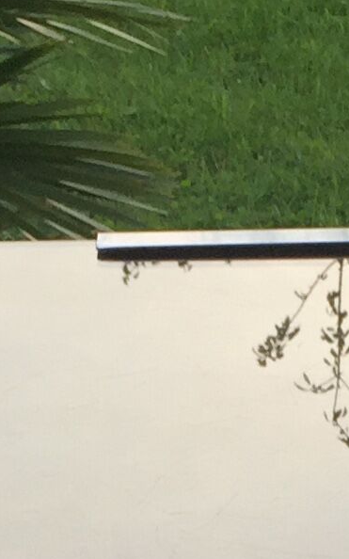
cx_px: 306
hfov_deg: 7.7
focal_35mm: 169
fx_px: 2573
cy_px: 737
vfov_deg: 12.0
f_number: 2.2
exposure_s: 1/100
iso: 40
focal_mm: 4.15
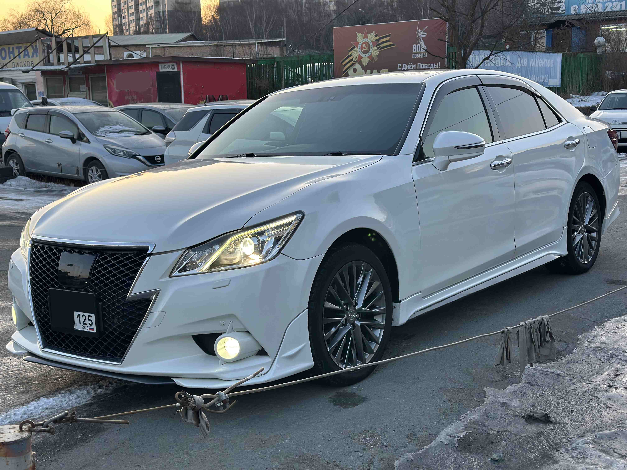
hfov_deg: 39.7
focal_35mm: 48
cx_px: 314
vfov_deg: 30.3
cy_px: 235
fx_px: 869
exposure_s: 1/238
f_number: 1.78
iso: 80
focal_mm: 6.86
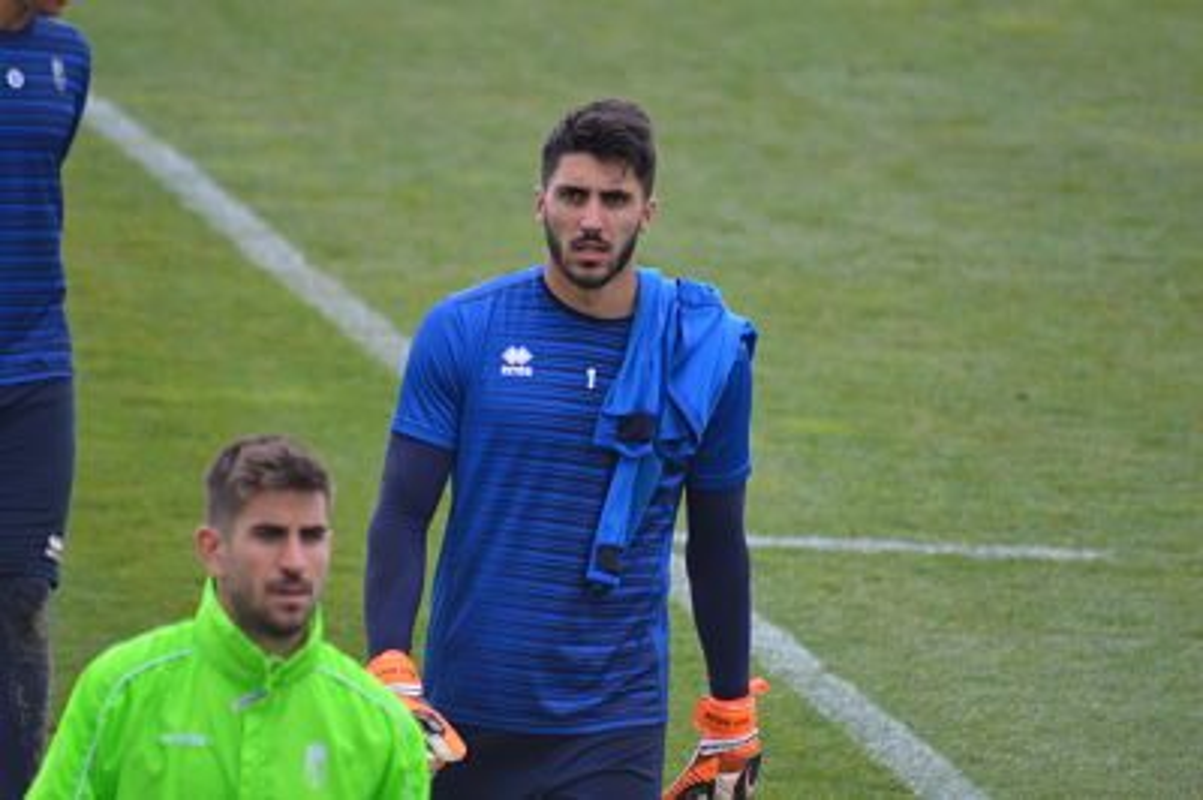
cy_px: 400
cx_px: 602
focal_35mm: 450
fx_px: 15025
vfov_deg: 3.0
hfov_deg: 4.6
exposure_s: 1/500
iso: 400
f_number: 5.6
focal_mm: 300
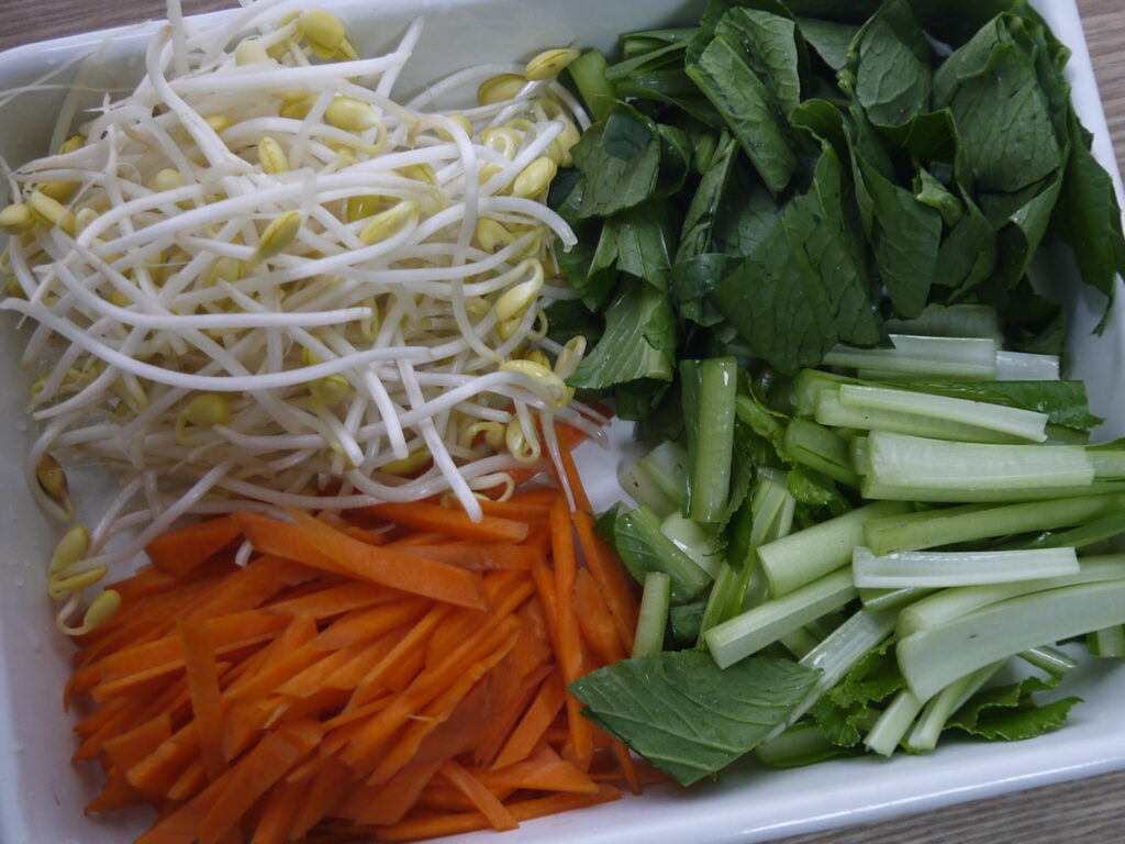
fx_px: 1755
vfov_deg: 27.0
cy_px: 422
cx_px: 562
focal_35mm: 54
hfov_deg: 35.5
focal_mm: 14
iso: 320
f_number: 3.5
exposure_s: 1/60
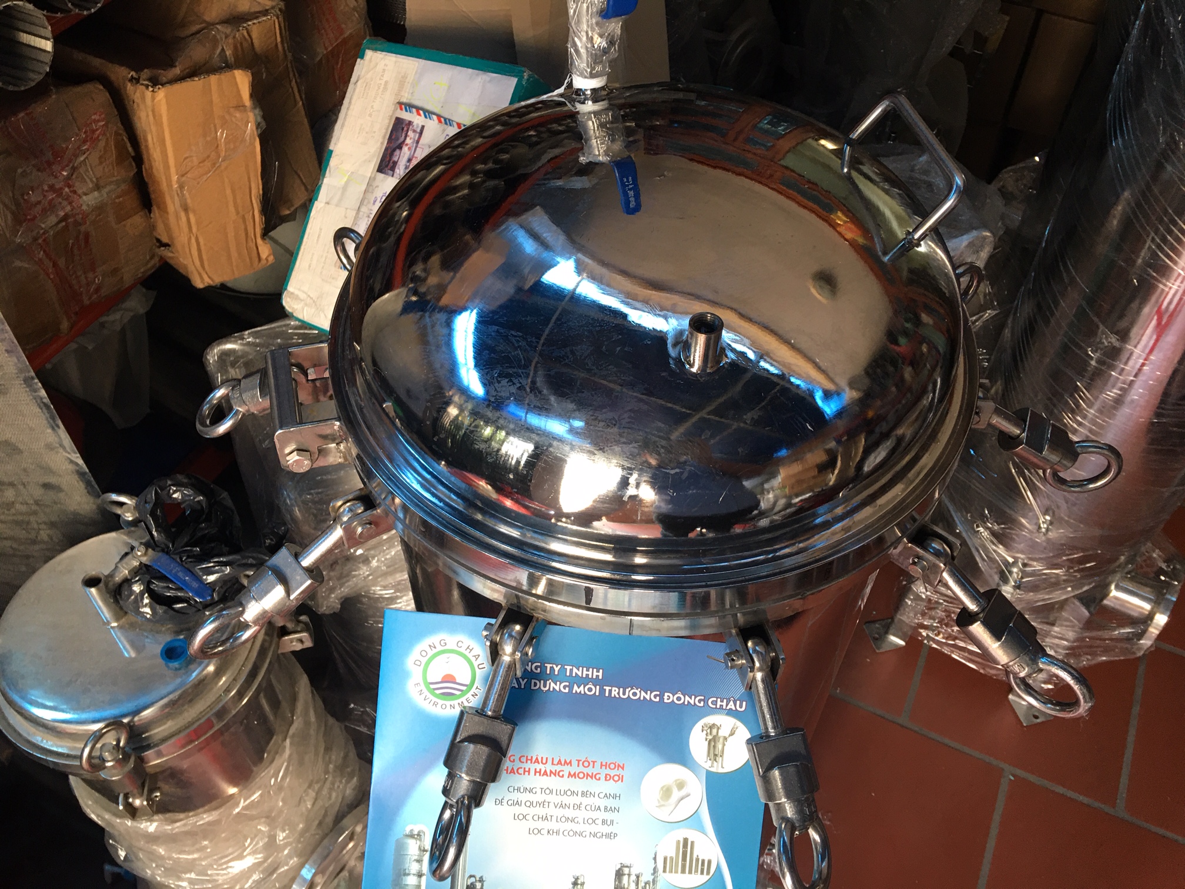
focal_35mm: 29
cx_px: 592
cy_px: 444
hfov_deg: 61.7
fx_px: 993
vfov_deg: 48.2
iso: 50
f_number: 2.2
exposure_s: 1/17
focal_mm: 4.15
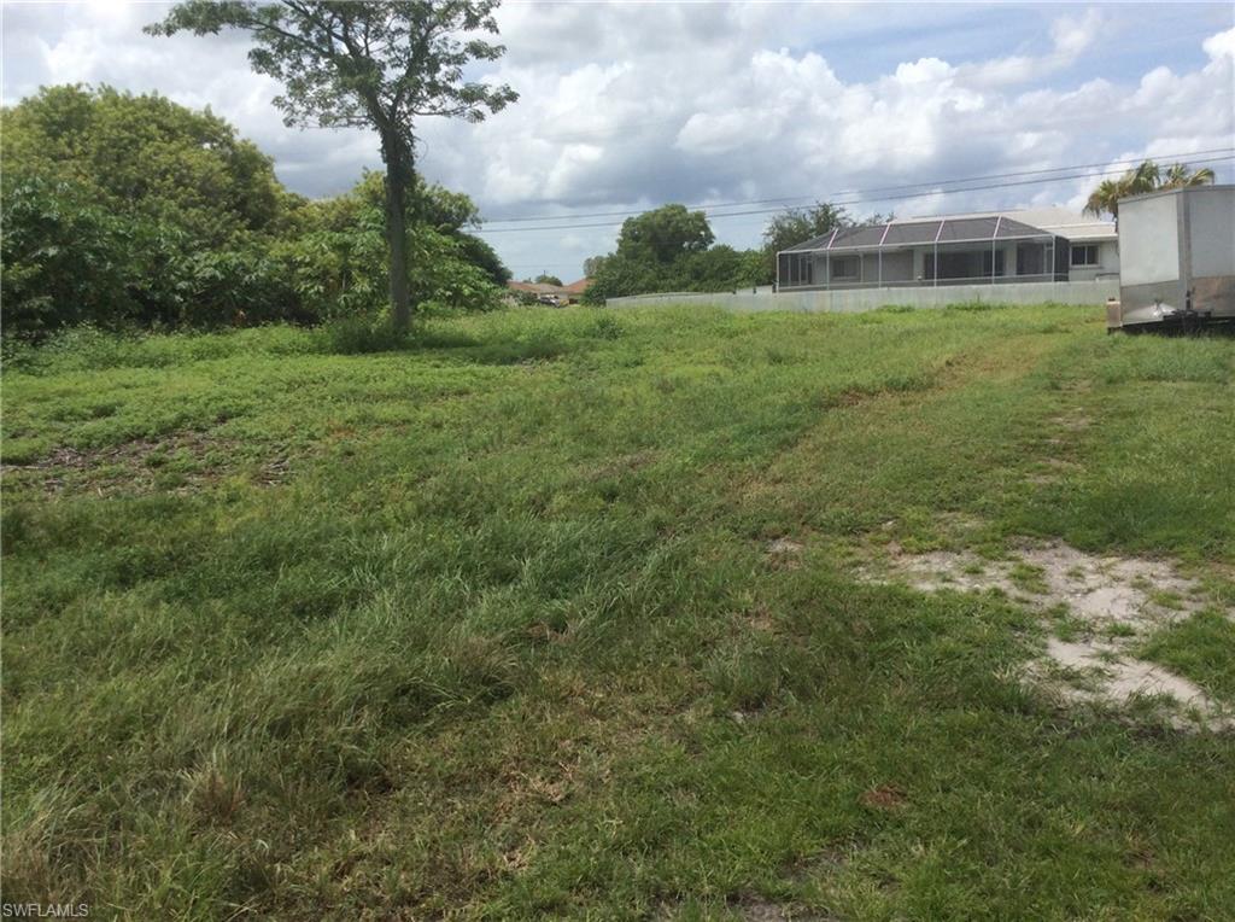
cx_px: 618
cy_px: 461
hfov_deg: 56.9
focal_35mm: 32
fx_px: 1140
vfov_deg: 44.0
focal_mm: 3.3
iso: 32
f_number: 2.4
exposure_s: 1/2488
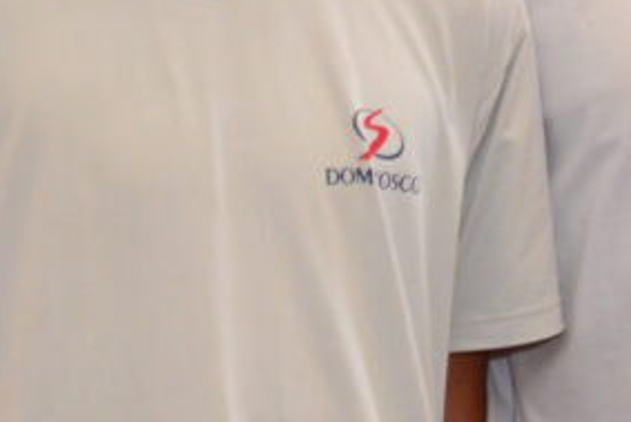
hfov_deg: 5.4
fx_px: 6541
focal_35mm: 373
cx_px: 1130
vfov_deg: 3.7
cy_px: 192
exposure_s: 1/200
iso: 1000
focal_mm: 55
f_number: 4.5
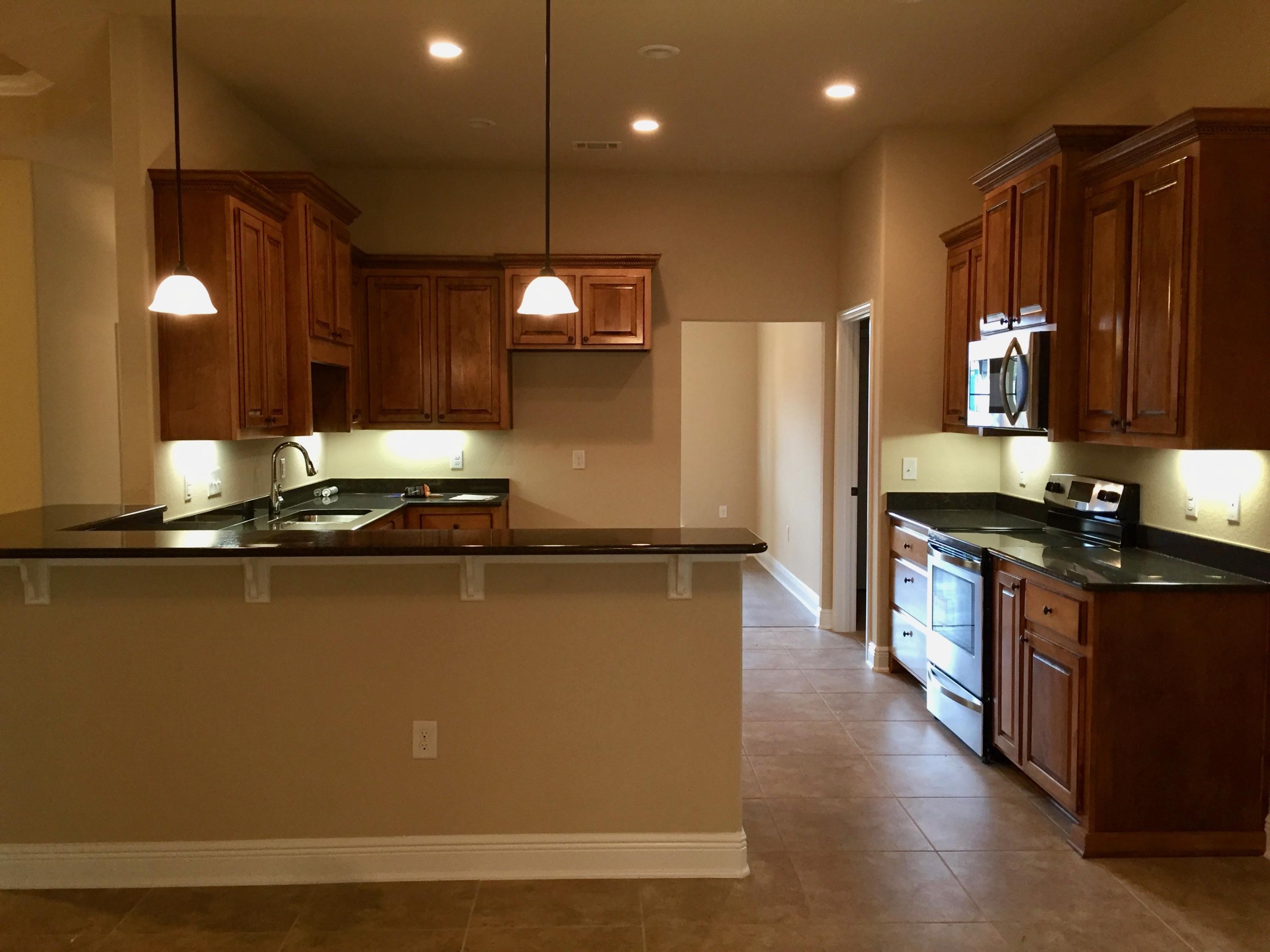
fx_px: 1064
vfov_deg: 48.2
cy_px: 476
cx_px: 635
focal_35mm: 29
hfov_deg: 61.7
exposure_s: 1/30
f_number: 2.2
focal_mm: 4.15
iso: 125
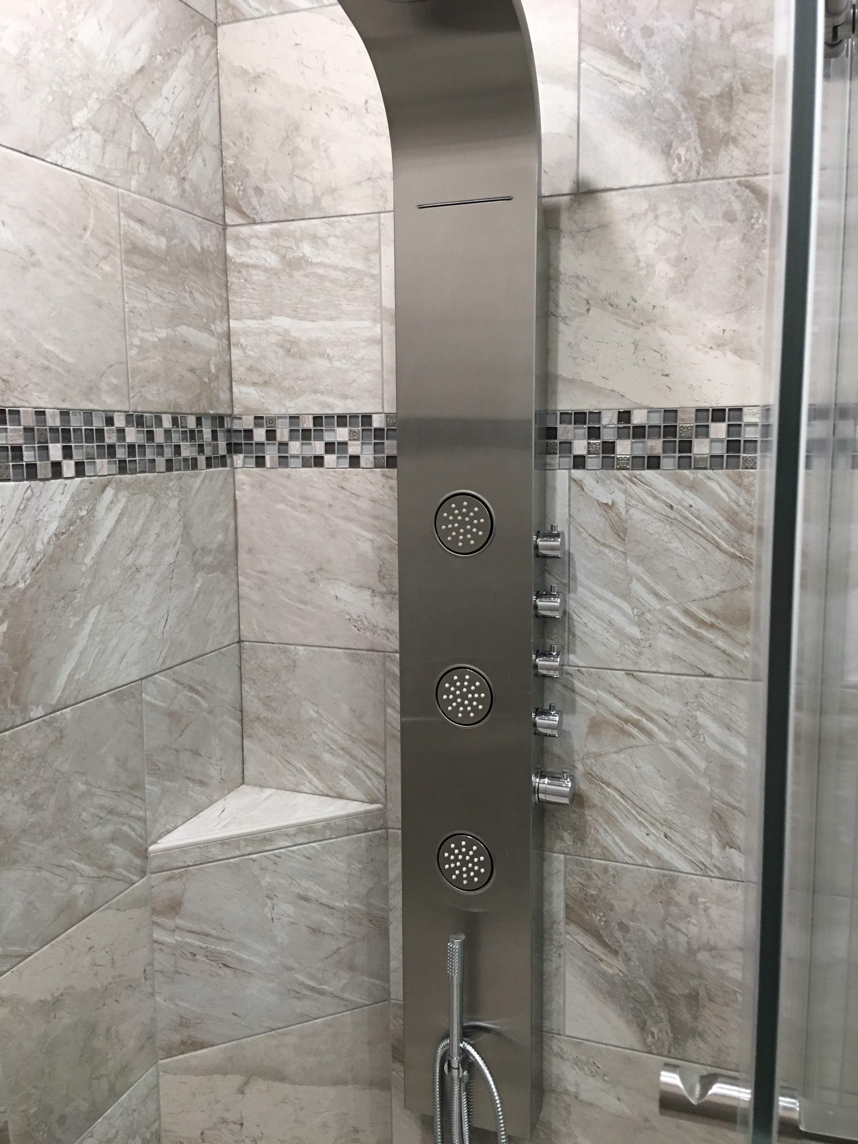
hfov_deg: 48.2
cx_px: 429
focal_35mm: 29
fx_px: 958
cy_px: 572
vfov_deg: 61.7
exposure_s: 1/15
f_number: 2.2
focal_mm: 4.15
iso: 64
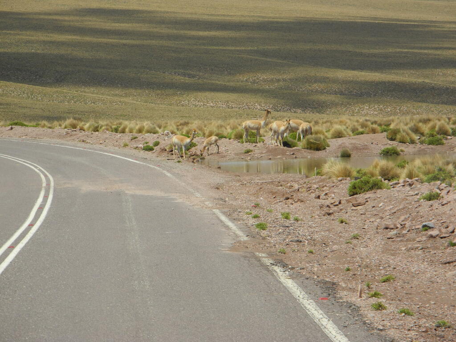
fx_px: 2635
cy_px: 171
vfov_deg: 7.4
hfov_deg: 9.9
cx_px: 228
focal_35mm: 200
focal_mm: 42.6
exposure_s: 1/500
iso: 100
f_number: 5.6
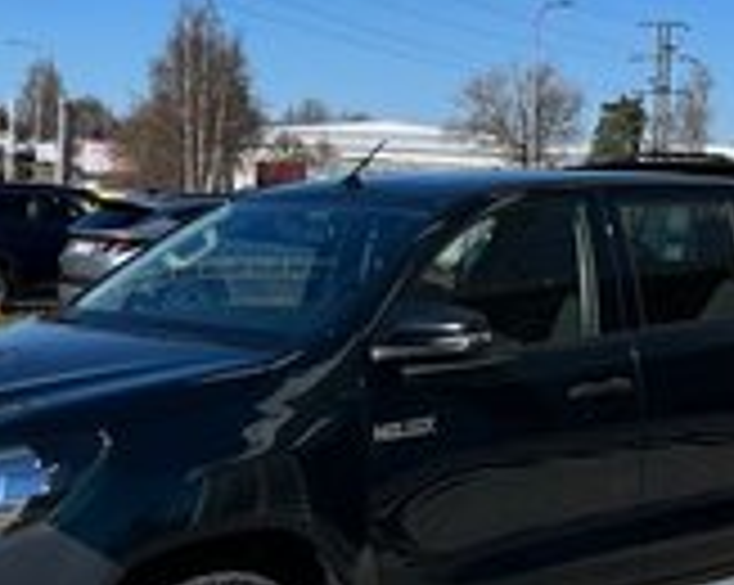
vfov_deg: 20.0
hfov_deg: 25.1
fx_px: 1649
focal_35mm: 76
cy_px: 166
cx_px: 437
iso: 50
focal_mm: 5.1
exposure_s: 1/4016
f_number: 1.6
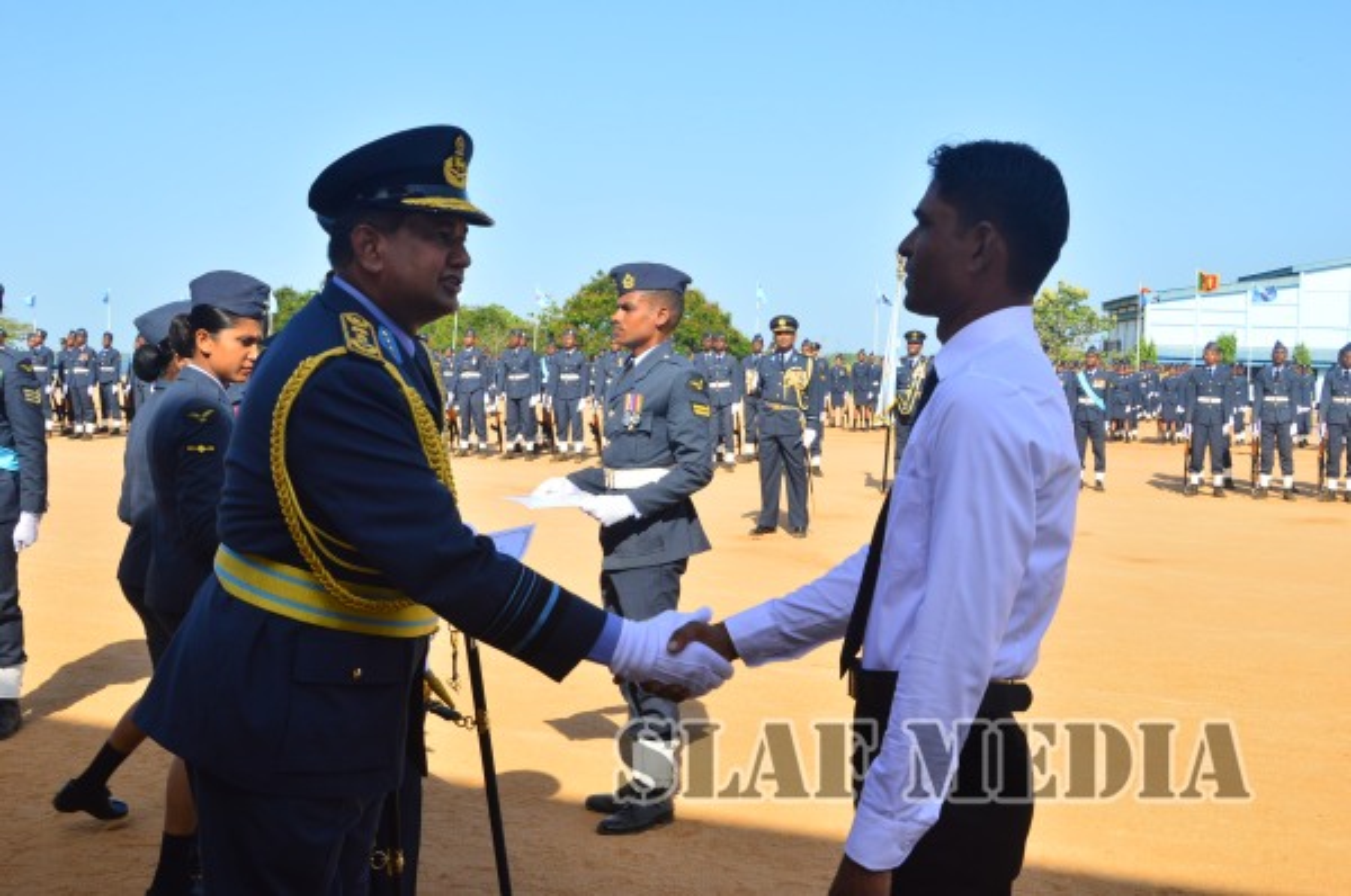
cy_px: 448
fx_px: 2248
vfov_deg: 22.5
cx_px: 676
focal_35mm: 60
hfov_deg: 33.4
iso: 200
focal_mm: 40
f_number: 13
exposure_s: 1/200
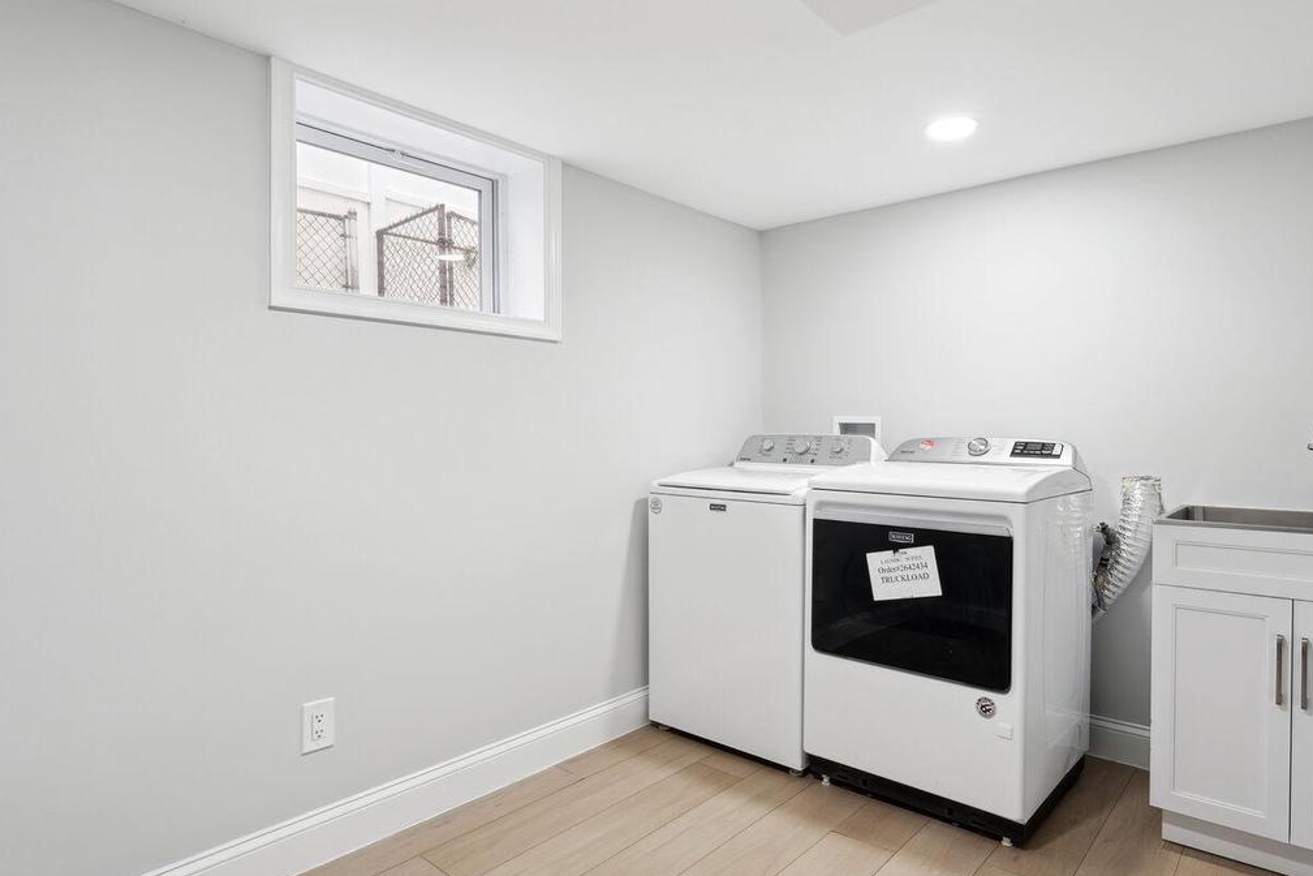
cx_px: 723
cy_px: 431
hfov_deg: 83.7
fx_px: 729
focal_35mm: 20
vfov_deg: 61.9
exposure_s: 1/6
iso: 200
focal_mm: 14
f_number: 8
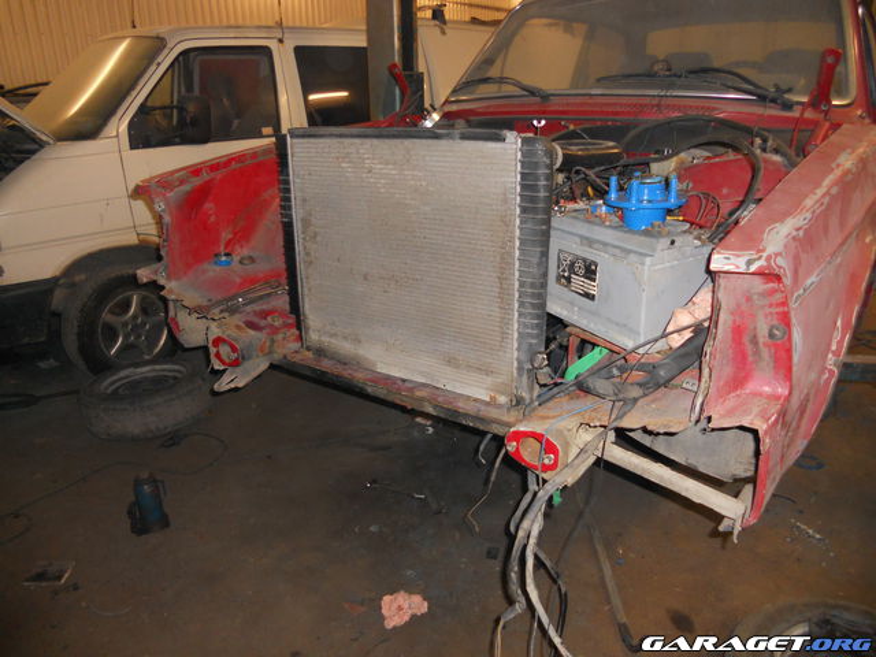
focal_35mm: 27
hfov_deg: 65.3
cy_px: 328
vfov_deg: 51.4
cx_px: 438
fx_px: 683
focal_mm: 4.9
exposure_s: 1/25
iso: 200
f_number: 3.2
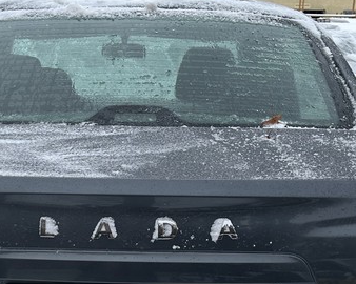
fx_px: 748
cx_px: 97
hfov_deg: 26.5
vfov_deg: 20.9
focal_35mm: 71
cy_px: 273
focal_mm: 6.86
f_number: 1.78
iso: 80
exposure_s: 1/121
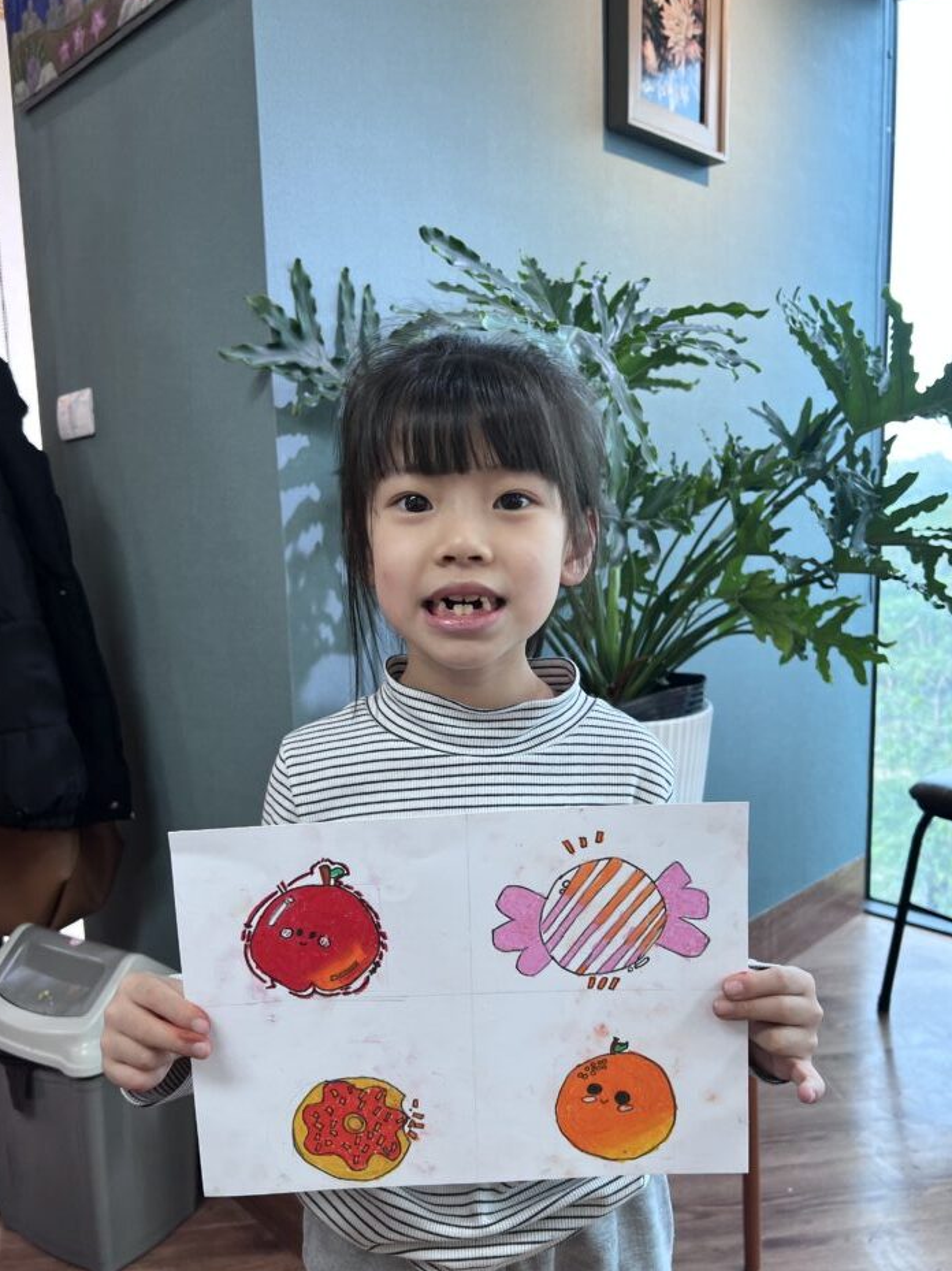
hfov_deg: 49.7
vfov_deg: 63.4
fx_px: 1027
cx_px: 481
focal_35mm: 28
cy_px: 666
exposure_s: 1/100
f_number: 1.5
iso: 50
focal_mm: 5.7
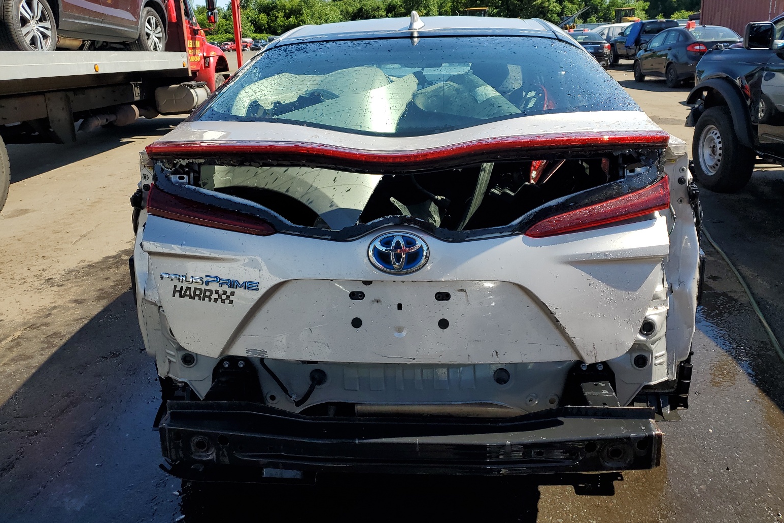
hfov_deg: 65.5
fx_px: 610
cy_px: 225
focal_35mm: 28
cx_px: 402
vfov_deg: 46.3
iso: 50
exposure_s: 1/2000
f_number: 1.5
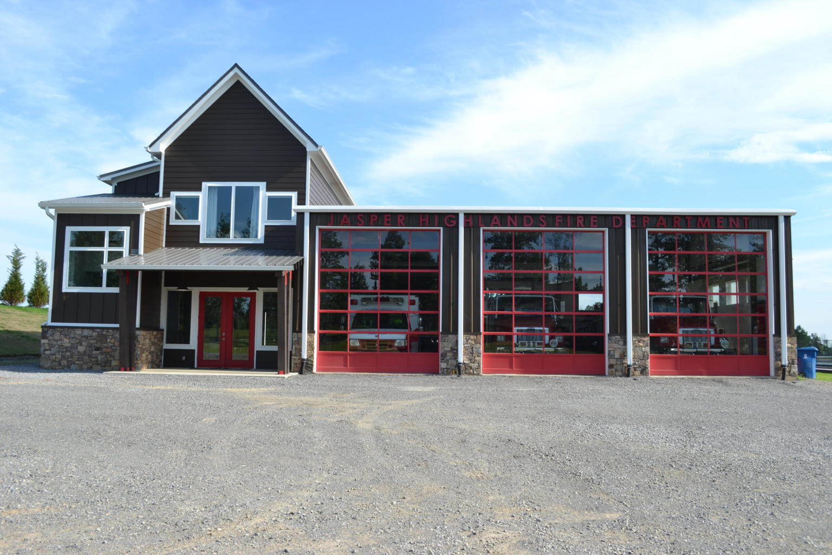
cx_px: 416
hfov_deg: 61.9
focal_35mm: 30
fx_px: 693
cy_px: 278
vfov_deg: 43.6
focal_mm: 20
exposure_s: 1/200
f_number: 7.1
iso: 100
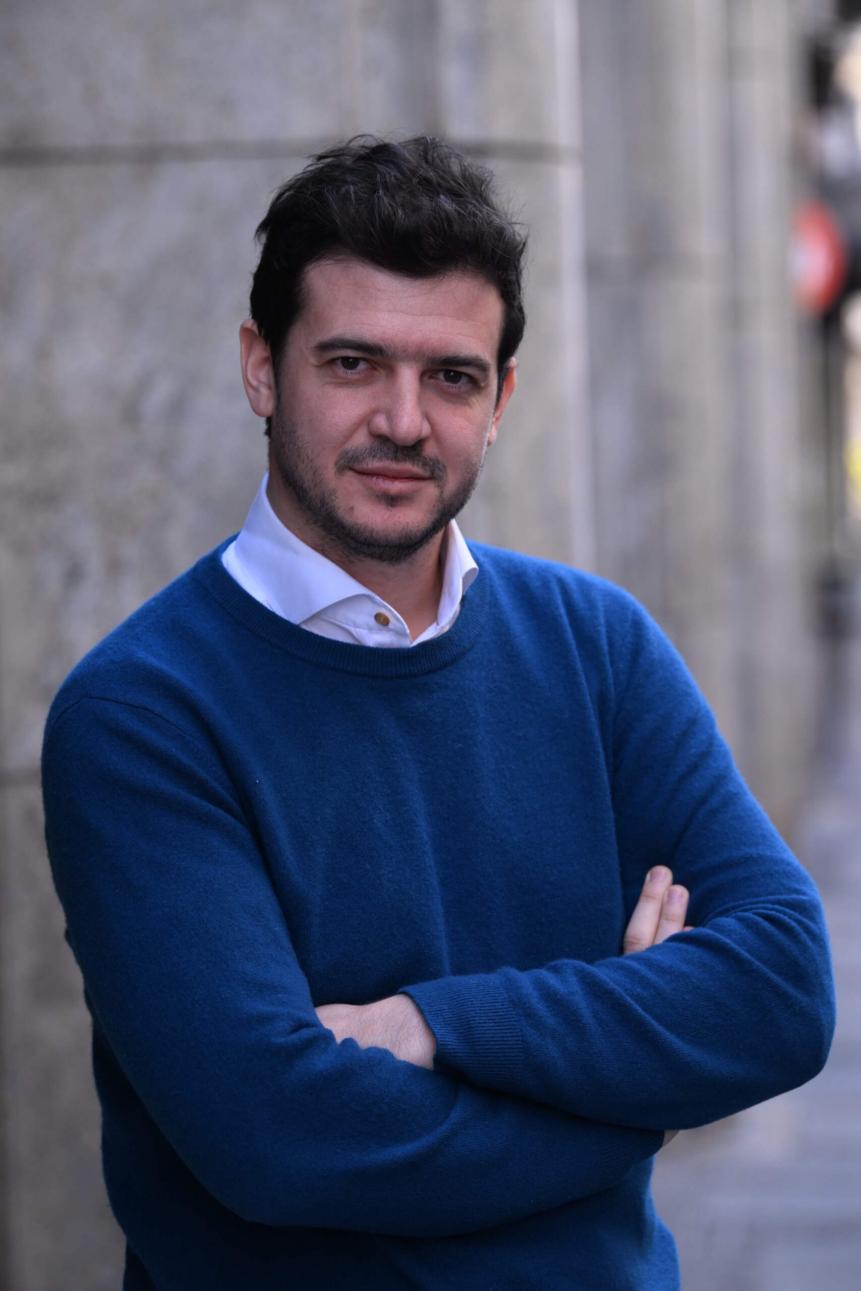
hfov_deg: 10.6
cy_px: 646
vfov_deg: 15.8
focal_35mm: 130
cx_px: 430
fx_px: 4663
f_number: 4.5
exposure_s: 1/200
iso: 500
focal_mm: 130
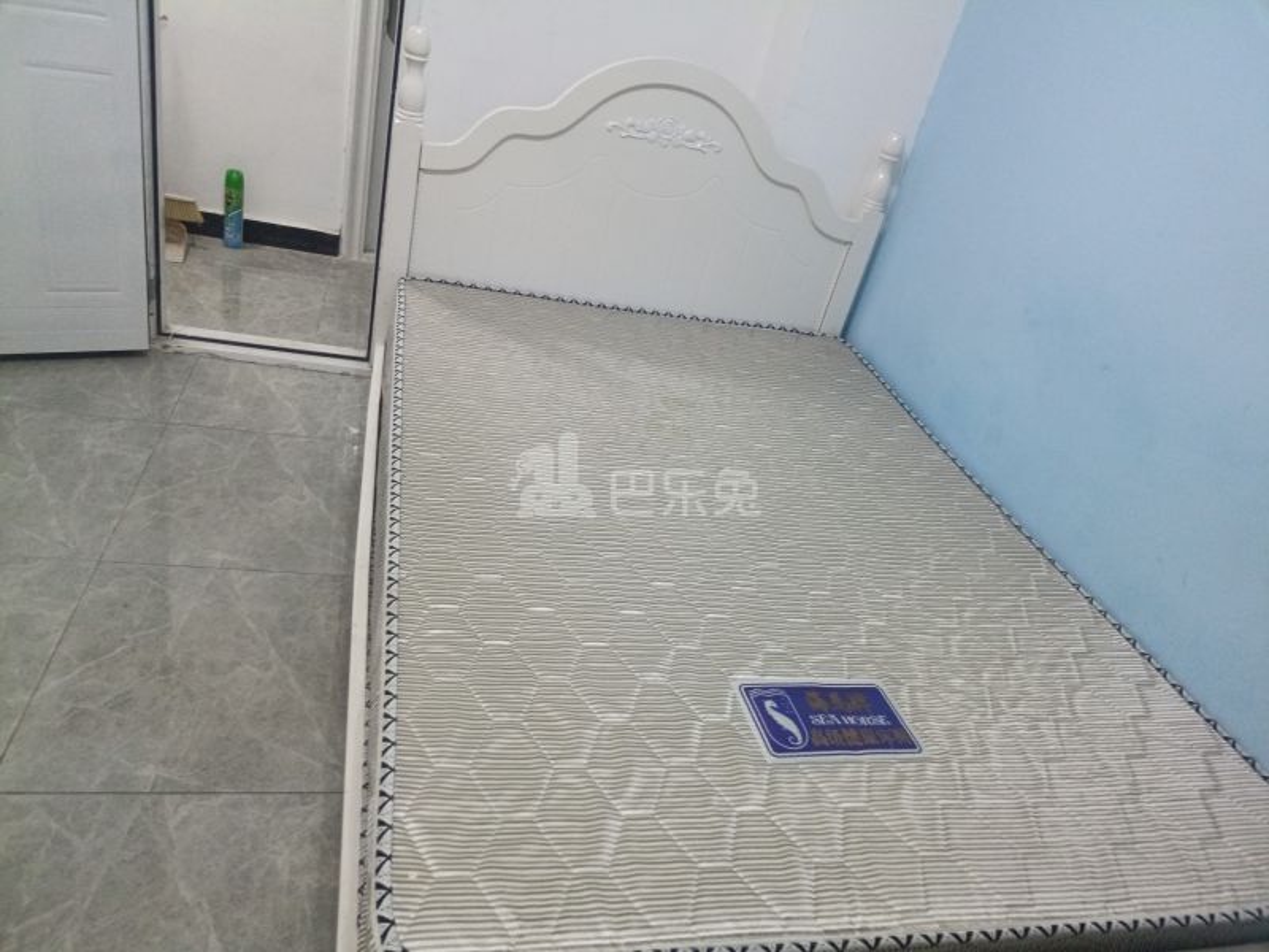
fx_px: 953
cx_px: 634
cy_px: 476
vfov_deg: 53.1
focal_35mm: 26
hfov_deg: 67.3
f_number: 1.8
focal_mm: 4.65
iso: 1682
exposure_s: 1/33.3
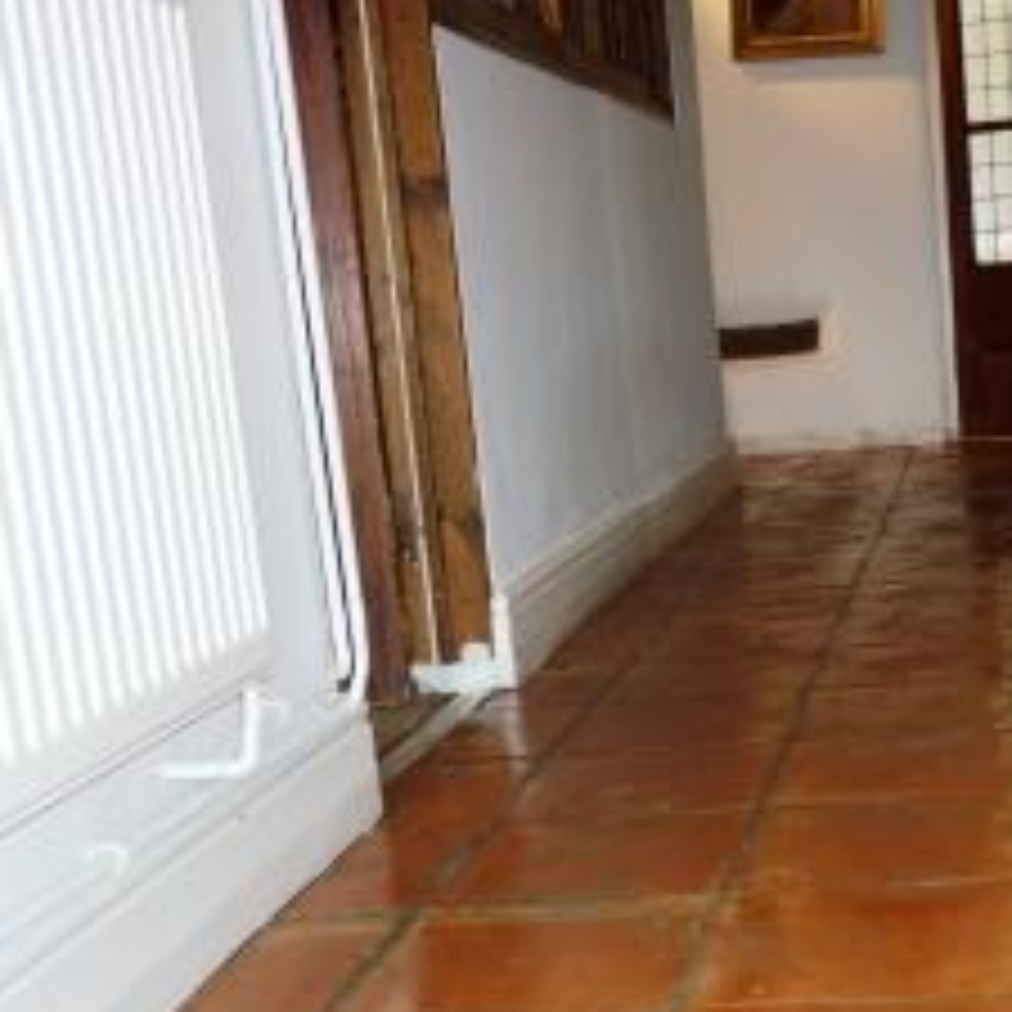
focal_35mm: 58
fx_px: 1918
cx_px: 814
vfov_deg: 29.4
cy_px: 670
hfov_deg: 28.9
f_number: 2.8
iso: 100
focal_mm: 5.5
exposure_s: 1/30
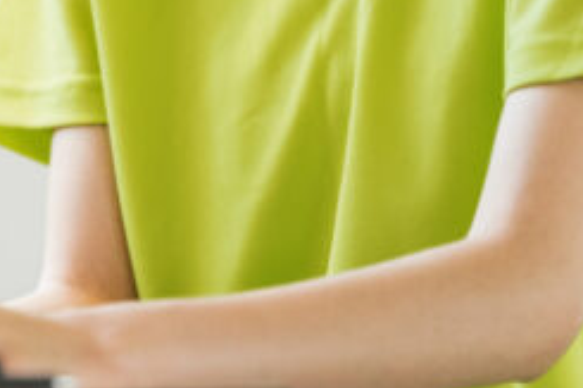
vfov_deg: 3.1
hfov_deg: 4.7
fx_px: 7104
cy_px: -243
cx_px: 148
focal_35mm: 439
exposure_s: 1/200
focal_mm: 105
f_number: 1.8
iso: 400
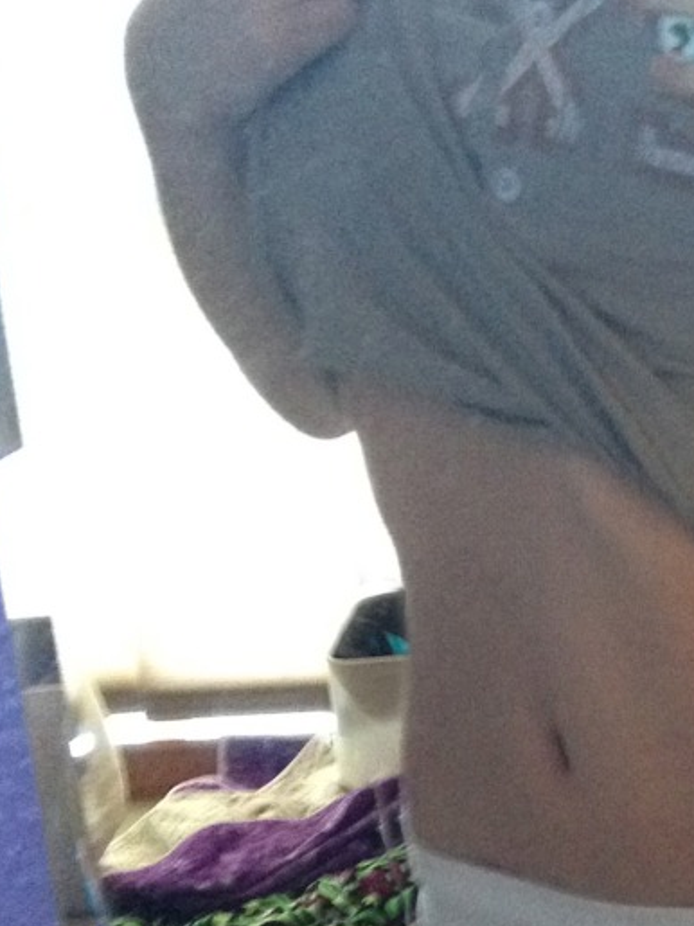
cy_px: 988
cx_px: 789
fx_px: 3102
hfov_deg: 12.5
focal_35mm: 116
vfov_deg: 16.5
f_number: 2.4
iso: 400
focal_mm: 4.28
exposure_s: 1/20
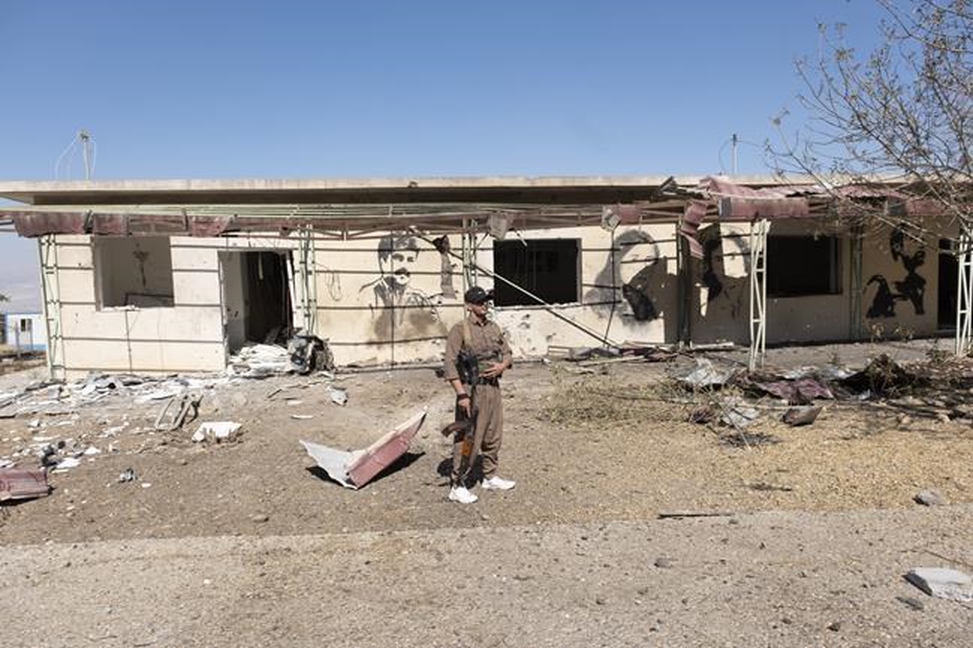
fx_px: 648
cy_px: 324
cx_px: 486
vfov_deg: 53.1
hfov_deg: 73.8
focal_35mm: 24
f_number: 7.1
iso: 200
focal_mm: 16
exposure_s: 1/500
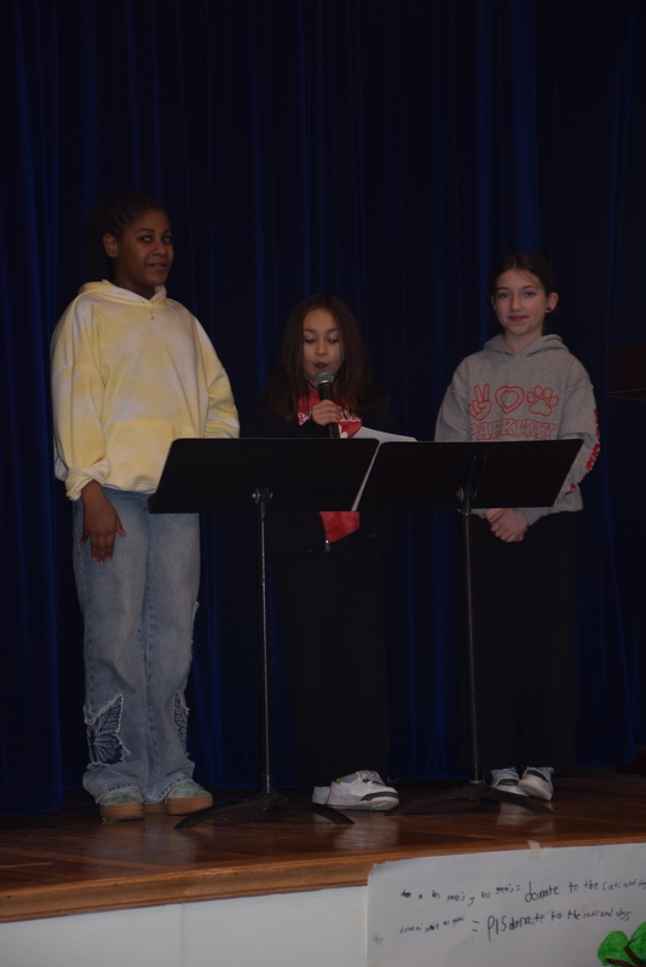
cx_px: 323
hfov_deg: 12.2
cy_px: 484
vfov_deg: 18.2
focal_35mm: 112
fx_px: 3025
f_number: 5
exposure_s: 1/60
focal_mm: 75
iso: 400
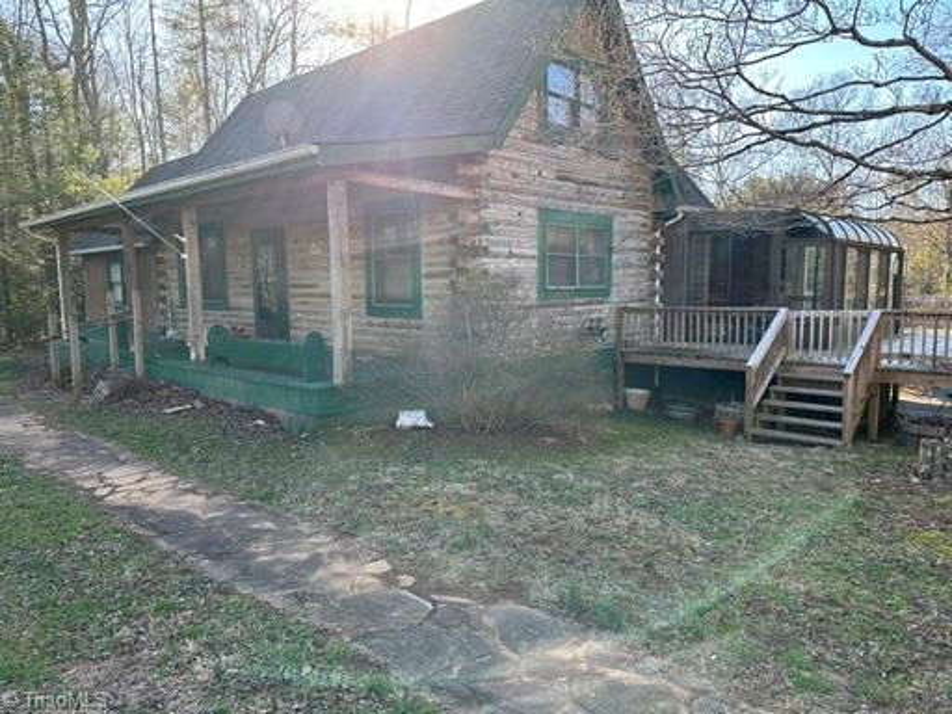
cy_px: 357
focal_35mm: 24
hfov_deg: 71.6
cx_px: 476
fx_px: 660
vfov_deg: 56.8
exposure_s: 1/393
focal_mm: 6.86
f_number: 1.78
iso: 80
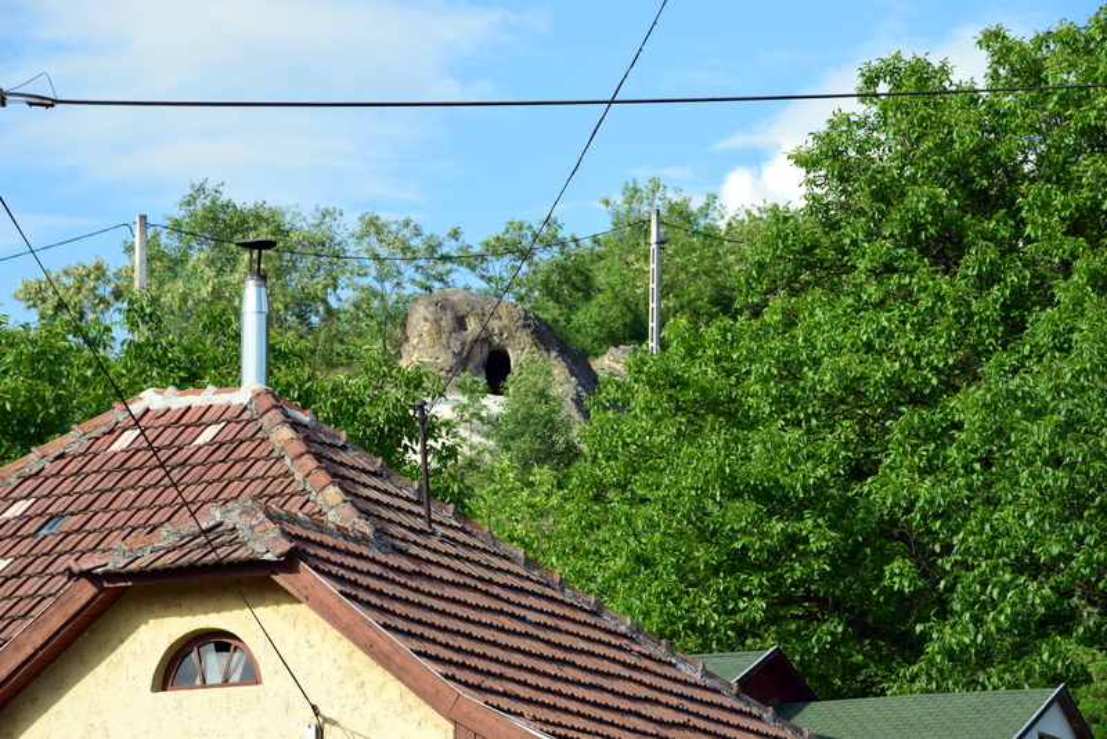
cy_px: 370
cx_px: 554
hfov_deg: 13.0
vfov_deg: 8.7
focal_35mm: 158
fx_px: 4845
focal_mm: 105
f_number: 11
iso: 400
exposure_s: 1/400
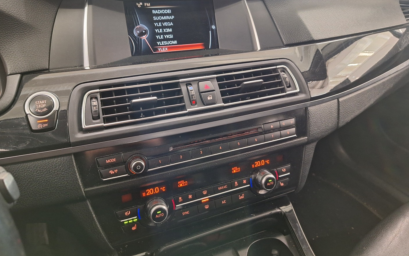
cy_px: 102
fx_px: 279
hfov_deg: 72.5
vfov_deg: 49.0
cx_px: 200
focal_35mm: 25
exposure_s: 1/25
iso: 320
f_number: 1.8
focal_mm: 5.54
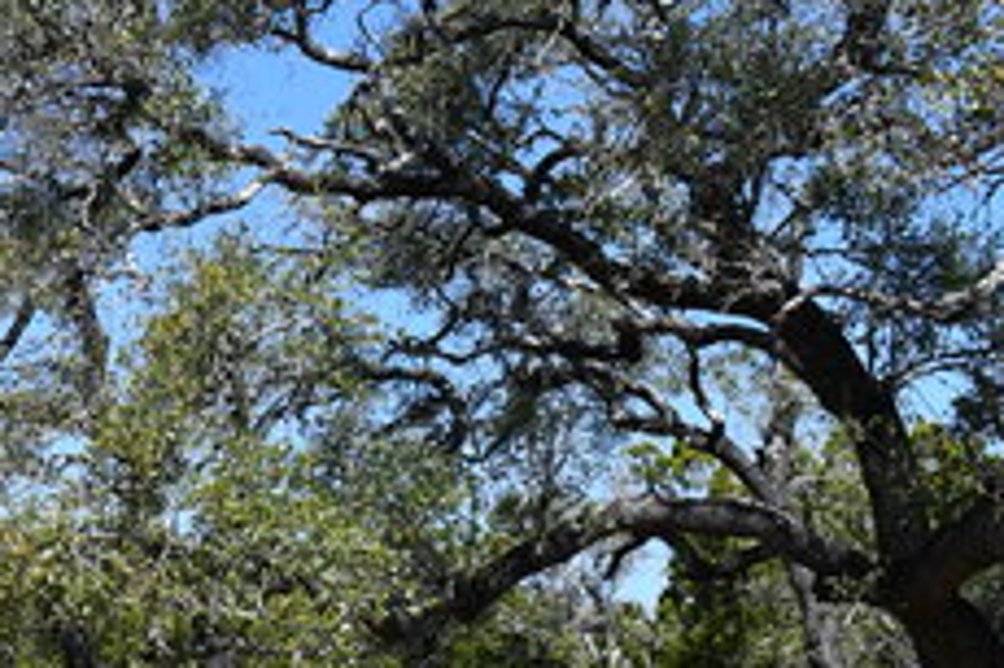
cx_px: -314
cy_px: 290
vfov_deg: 13.3
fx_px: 2870
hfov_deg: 18.4
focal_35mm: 103
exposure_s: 1/320
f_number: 9
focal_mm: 25
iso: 100
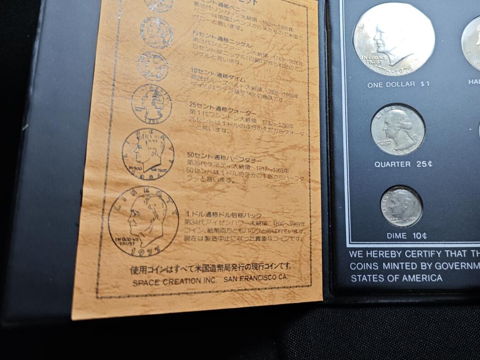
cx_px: 292
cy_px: 123
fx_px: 444
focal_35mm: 32
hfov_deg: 56.3
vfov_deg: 43.6
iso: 80
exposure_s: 1/66.9
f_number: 1.6
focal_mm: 5.84
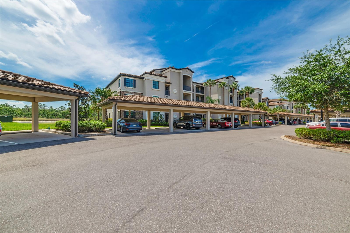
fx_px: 136
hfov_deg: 104.2
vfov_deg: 81.2
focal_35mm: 14
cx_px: 175
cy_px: 116
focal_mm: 14
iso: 100
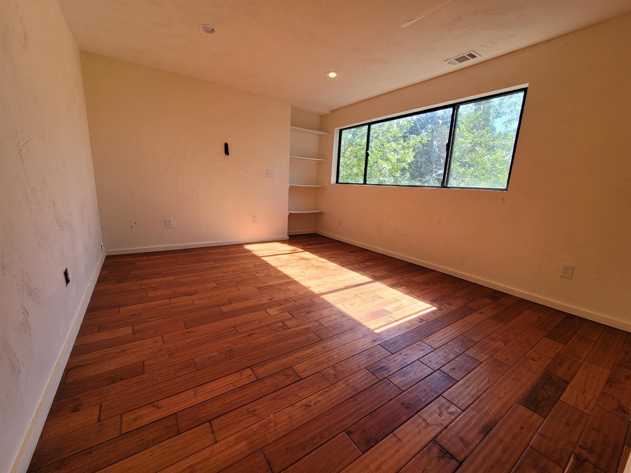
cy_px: 236
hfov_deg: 106.2
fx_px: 237
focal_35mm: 13
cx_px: 316
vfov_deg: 89.9
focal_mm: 2.2
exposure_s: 1/255
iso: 64
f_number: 2.2
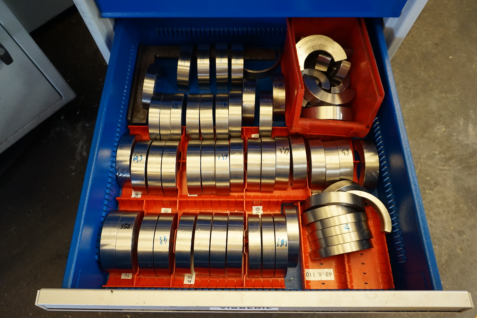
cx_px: 238
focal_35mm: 24
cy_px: 159
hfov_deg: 73.7
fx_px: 318
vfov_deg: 53.1
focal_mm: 16
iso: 1600
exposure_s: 1/60
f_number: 4
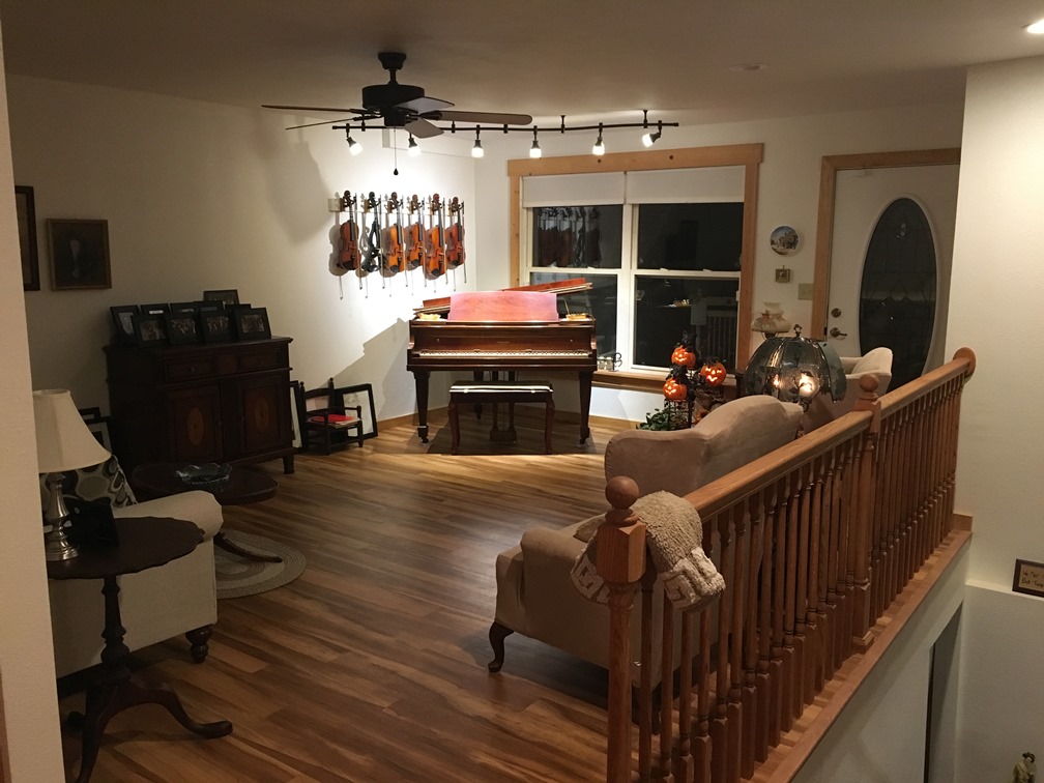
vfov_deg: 48.2
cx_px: 522
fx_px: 875
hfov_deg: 61.7
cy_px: 392
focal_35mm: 29
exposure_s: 1/30
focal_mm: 4.15
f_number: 2.2
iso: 200
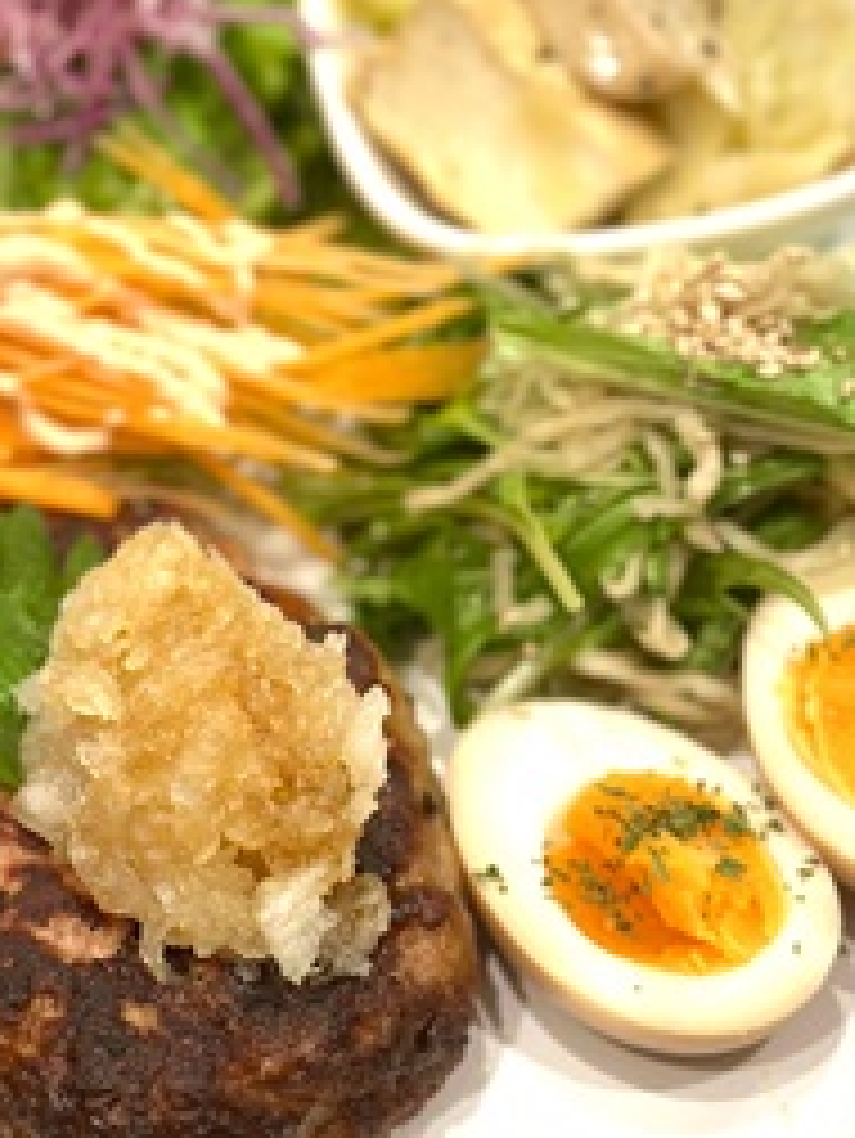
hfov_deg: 16.1
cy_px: 562
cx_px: 122
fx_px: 2994
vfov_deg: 21.5
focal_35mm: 91
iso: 250
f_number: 1.78
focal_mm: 6.86
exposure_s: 1/50
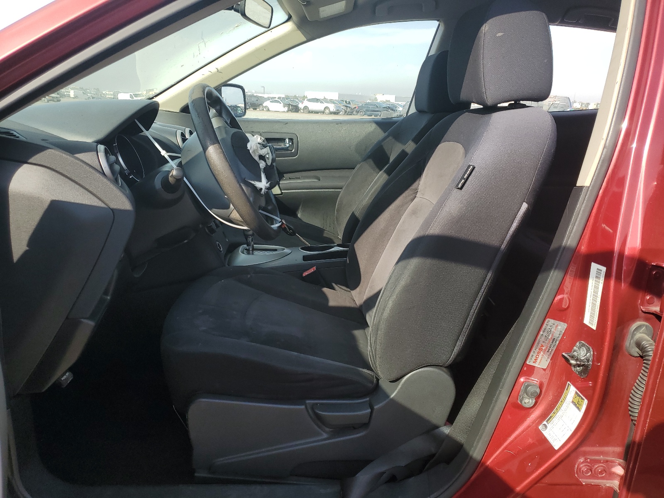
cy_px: 249
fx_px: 499
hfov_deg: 67.3
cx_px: 332
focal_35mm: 26
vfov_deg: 53.1
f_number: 1.5
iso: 50
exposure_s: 1/1000
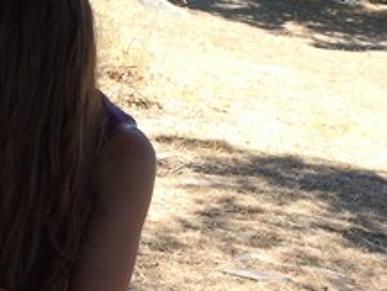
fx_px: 1197
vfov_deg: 13.7
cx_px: -80
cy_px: 275
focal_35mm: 107
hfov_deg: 17.5
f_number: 2.2
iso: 32
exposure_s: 1/507
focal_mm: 4.15
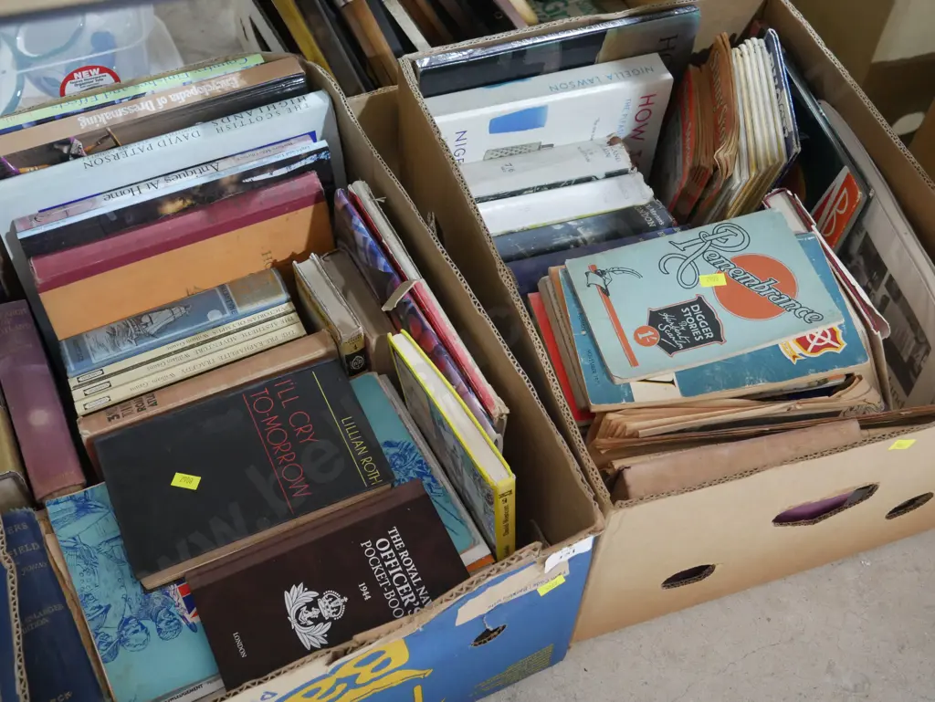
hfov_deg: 46.8
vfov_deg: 36.0
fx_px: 1081
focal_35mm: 40
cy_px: 351
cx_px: 468
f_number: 4.5
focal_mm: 20
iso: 3200
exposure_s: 1/50
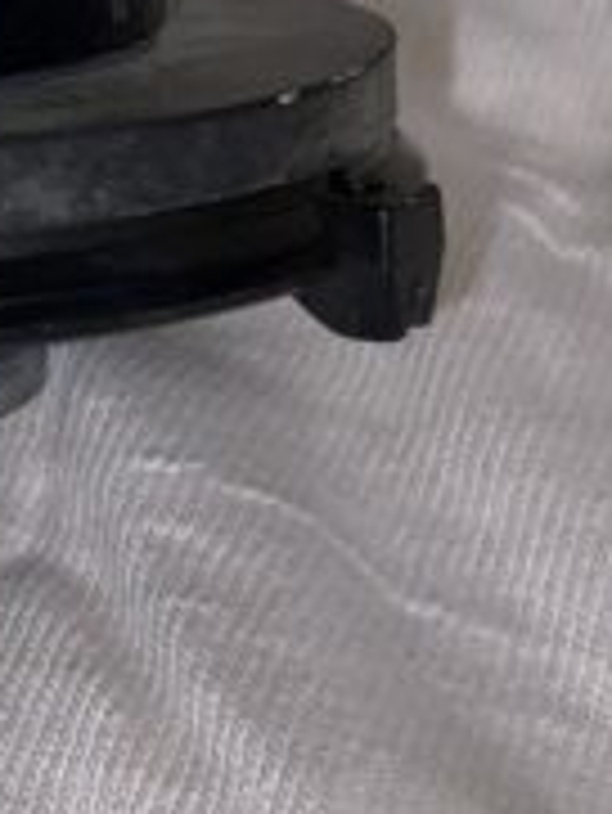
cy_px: 216
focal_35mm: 115
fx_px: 2708
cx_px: -158
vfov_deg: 17.0
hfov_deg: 12.5
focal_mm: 4.25
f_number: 1.8
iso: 32
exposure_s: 1/68
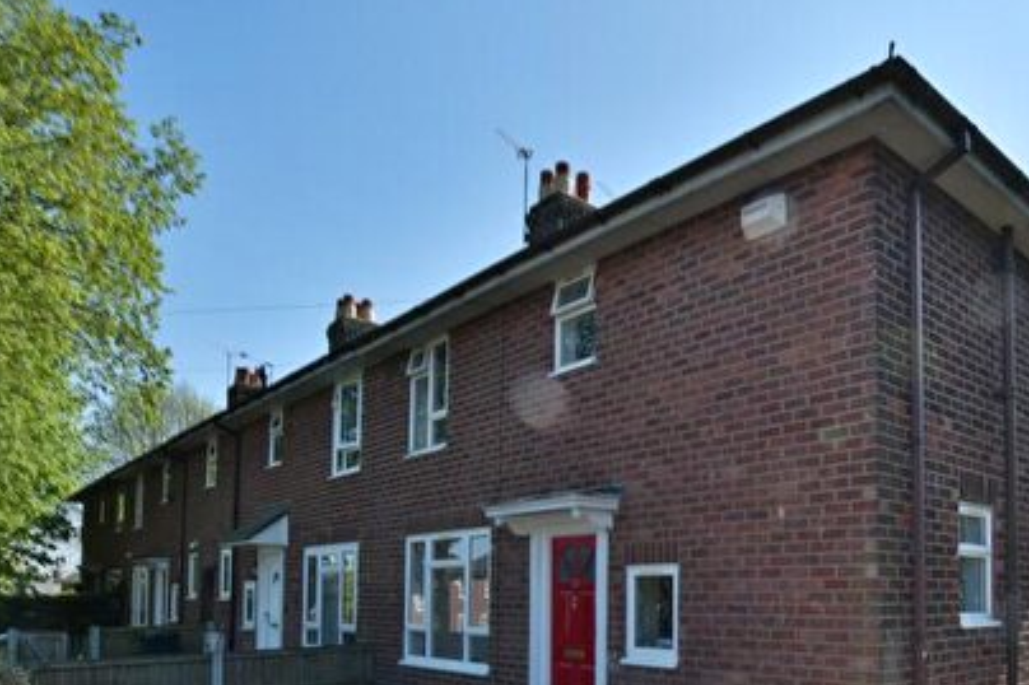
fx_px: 743
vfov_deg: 46.4
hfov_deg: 66.7
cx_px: 718
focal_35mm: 26
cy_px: 567
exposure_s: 1/200
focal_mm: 10
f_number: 7.1
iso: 100
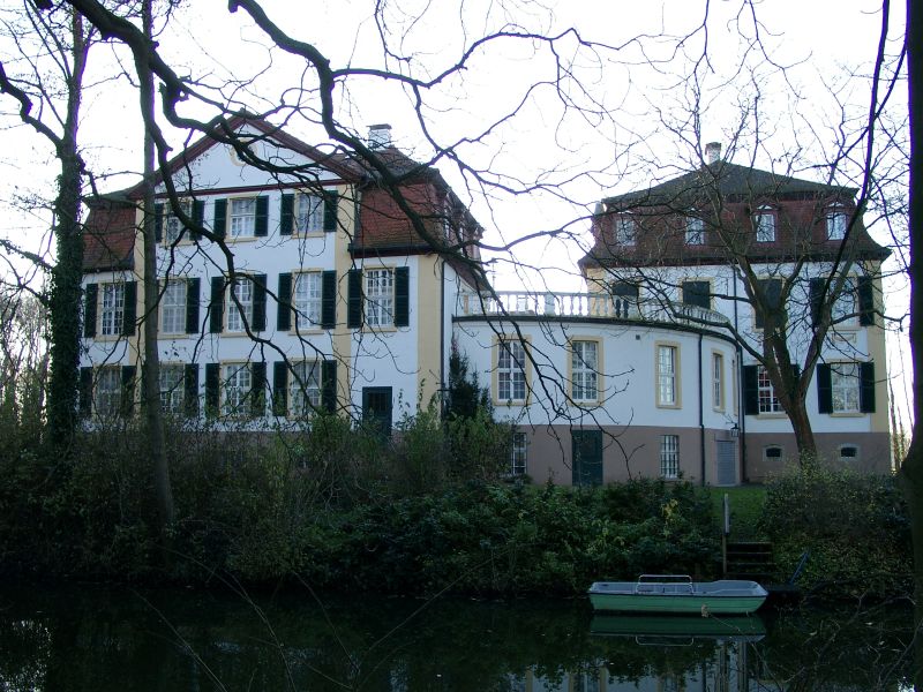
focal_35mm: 34
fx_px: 907
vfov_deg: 41.8
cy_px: 346
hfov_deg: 54.0
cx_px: 462
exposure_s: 1/166
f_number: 2.8
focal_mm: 7.13
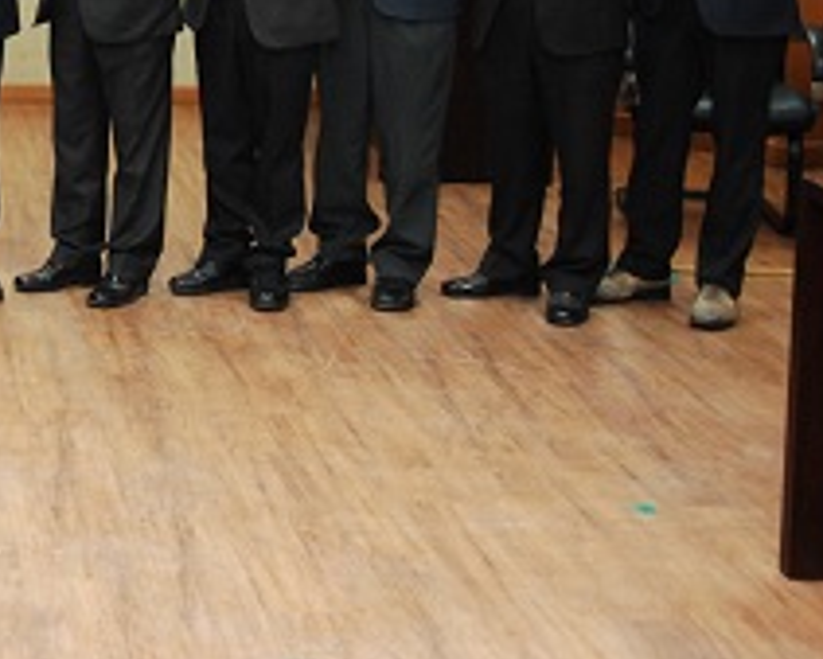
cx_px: -166
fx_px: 2250
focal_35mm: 92
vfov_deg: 16.2
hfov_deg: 19.5
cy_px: -49
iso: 800
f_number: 2.8
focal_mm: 23
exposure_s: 1/100
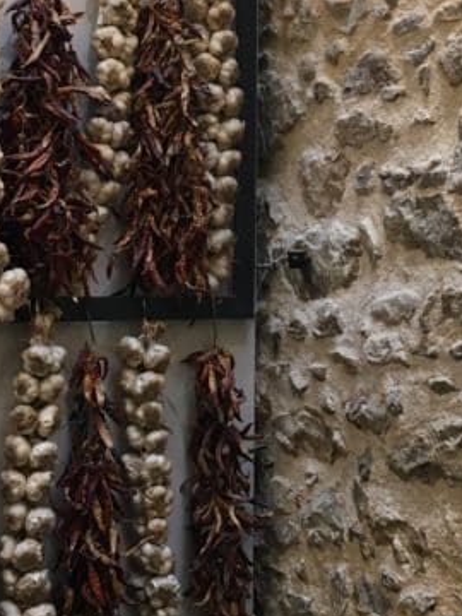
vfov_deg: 22.5
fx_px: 1530
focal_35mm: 86
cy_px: 143
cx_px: 291
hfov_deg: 17.1
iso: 80
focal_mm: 4.15
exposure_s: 1/33
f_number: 2.2
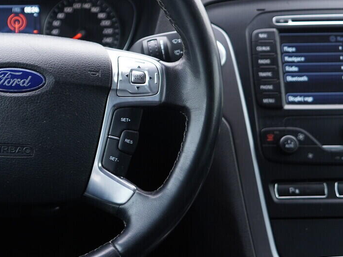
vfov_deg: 20.7
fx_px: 704
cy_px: 97
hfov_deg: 26.3
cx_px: 18
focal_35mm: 71
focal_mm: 24
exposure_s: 1/40
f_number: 2.8
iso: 320
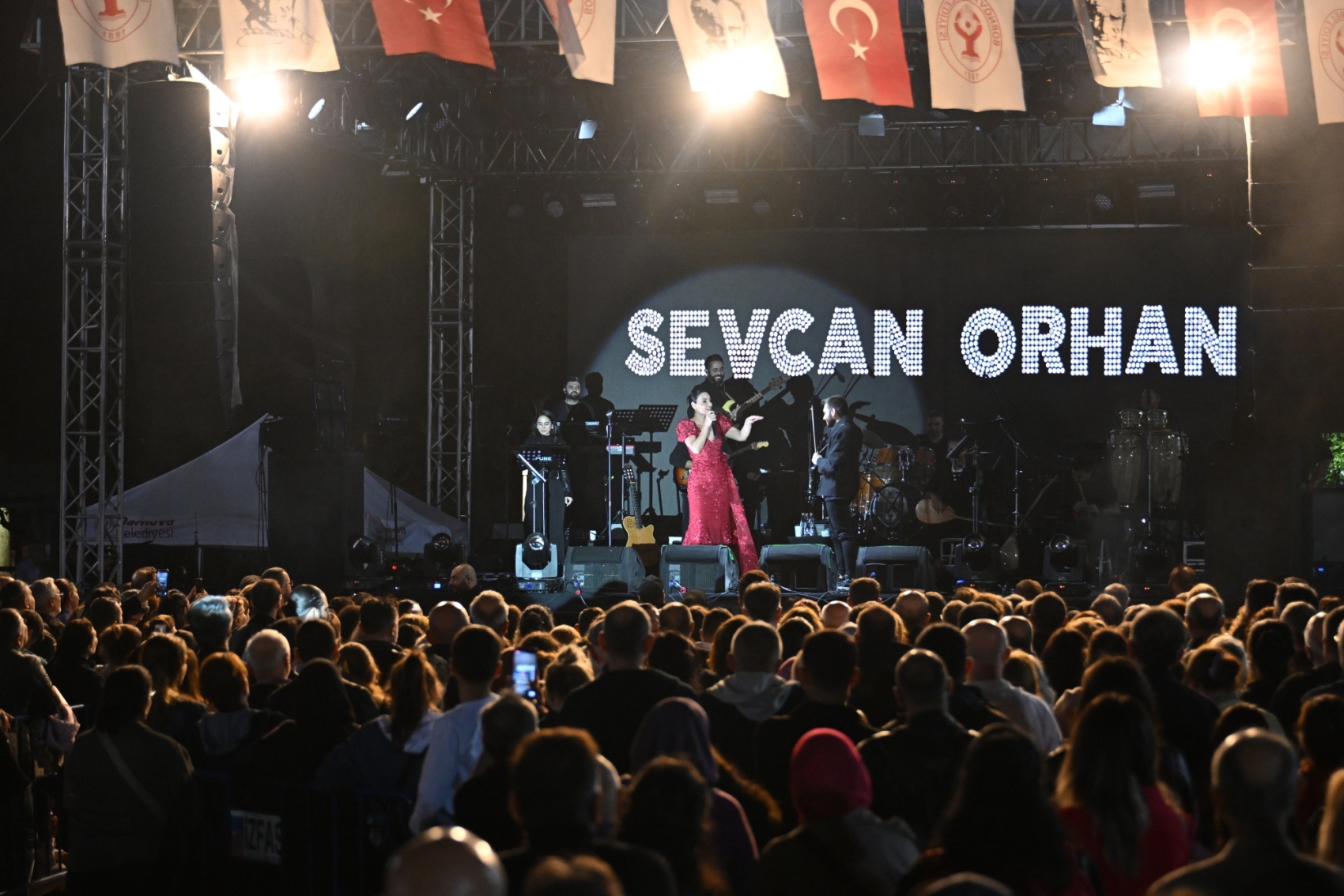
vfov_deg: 17.5
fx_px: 2912
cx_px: 701
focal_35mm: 78
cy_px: 525
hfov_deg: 26.0
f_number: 2.8
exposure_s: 1/320
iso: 2500
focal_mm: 60
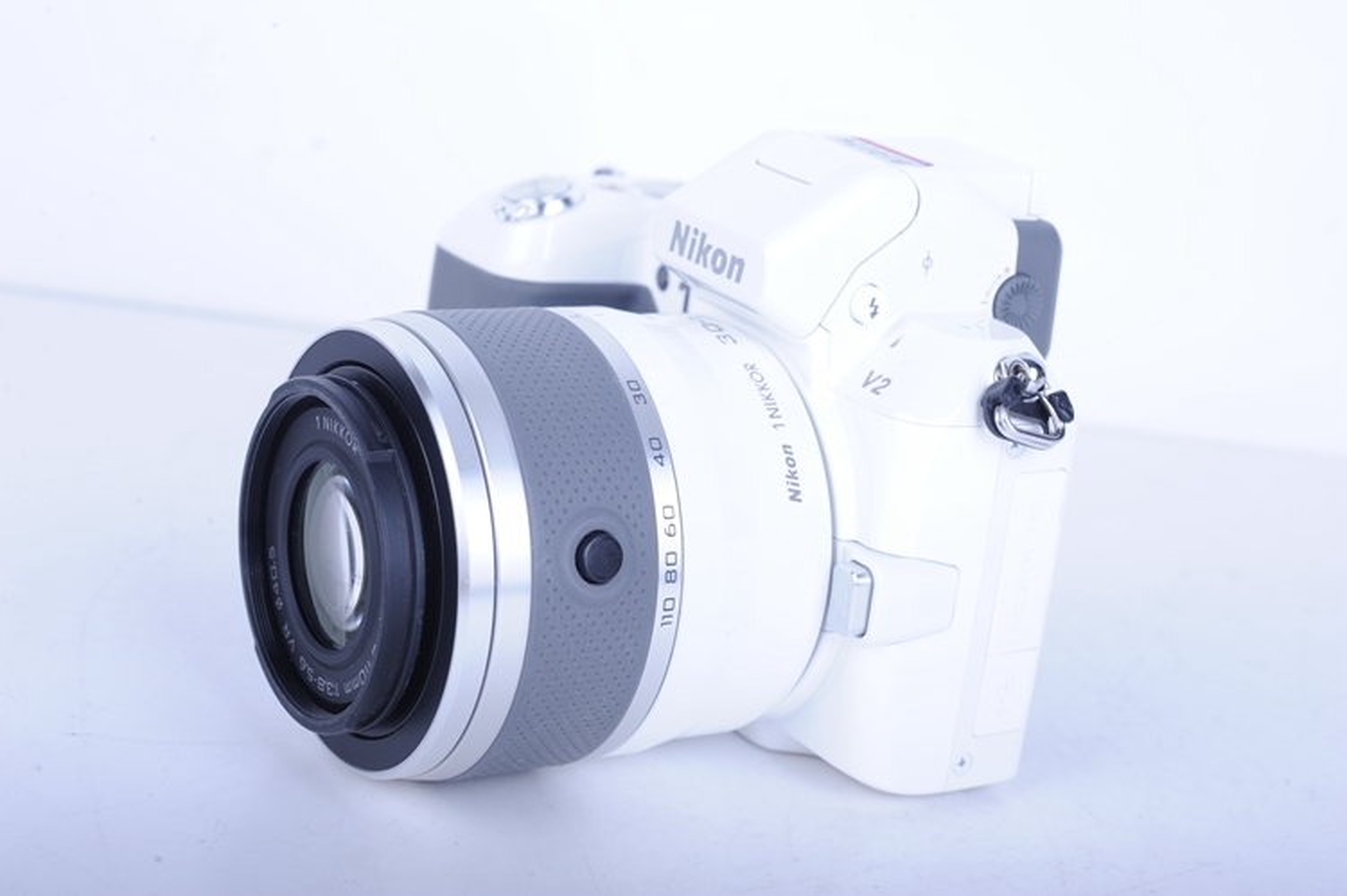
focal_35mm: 60
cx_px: 674
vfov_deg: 22.6
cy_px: 448
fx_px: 2243
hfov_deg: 33.4
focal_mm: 60
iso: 200
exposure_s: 1/200
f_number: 13
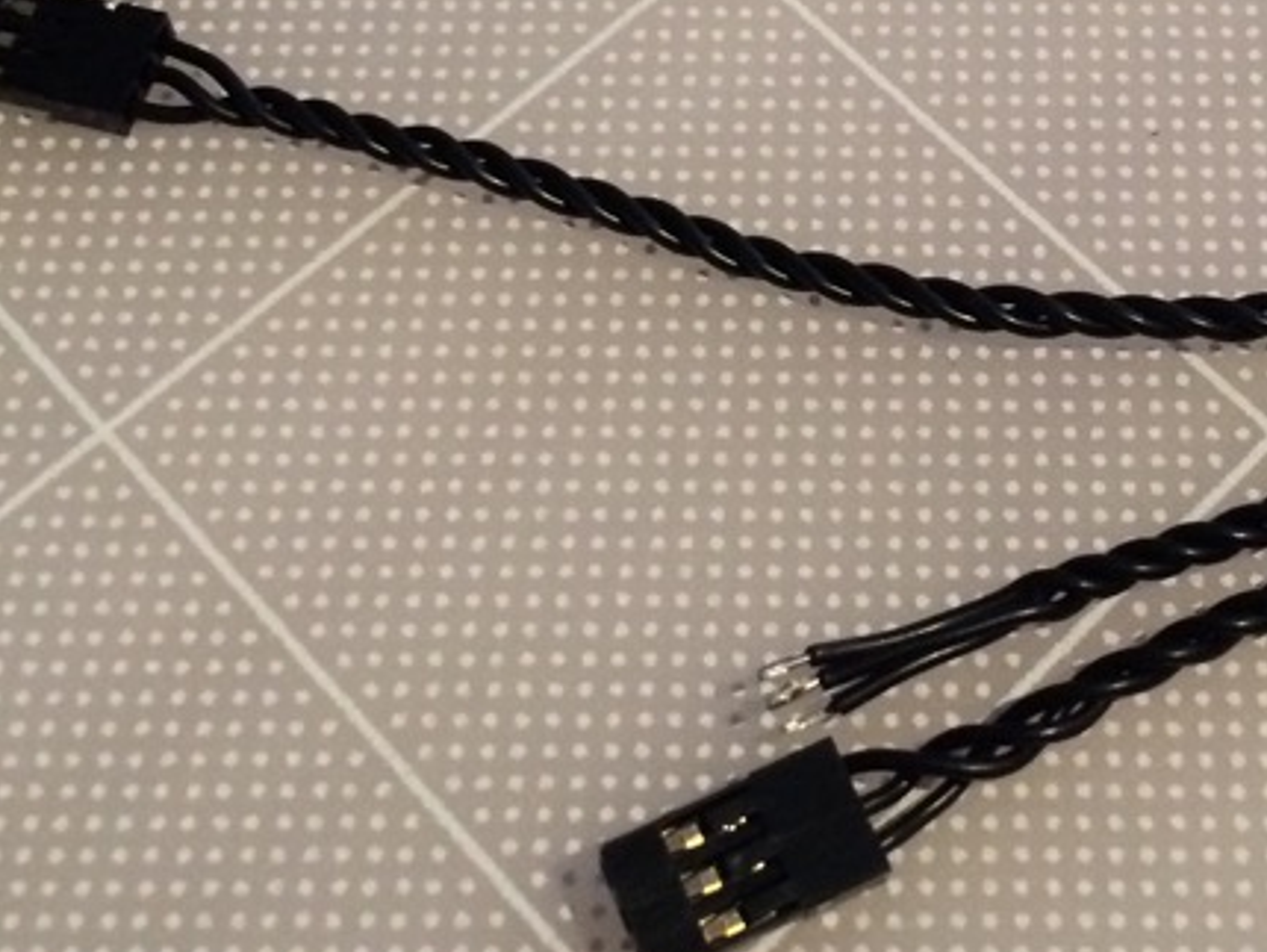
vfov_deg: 20.7
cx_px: 987
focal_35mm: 69
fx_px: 2527
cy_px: 6
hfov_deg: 27.7
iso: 320
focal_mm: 4.15
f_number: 2.2
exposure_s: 1/30
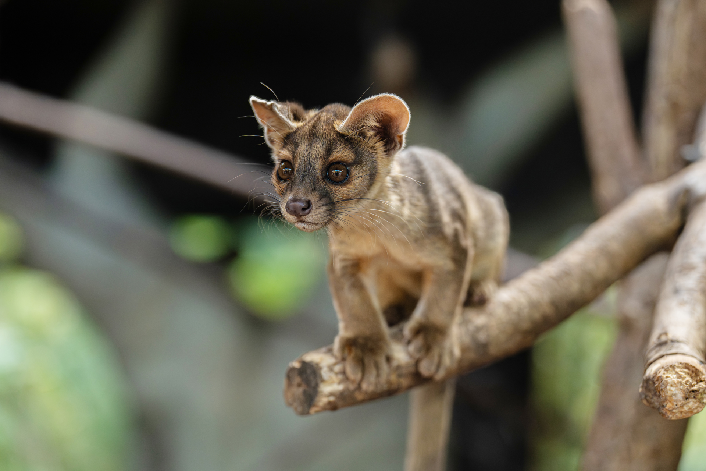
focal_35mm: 88
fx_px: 1726
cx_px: 353
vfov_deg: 15.5
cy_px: 236
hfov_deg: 23.1
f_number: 3.2
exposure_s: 1/800
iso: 2500
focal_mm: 88
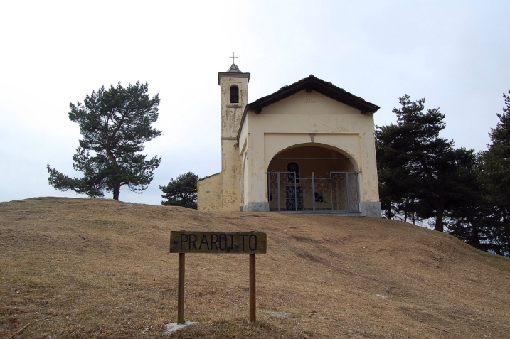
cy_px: 170
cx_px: 255
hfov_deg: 62.0
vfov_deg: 43.5
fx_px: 425
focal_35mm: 30
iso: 250
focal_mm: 20
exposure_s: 1/250
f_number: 10
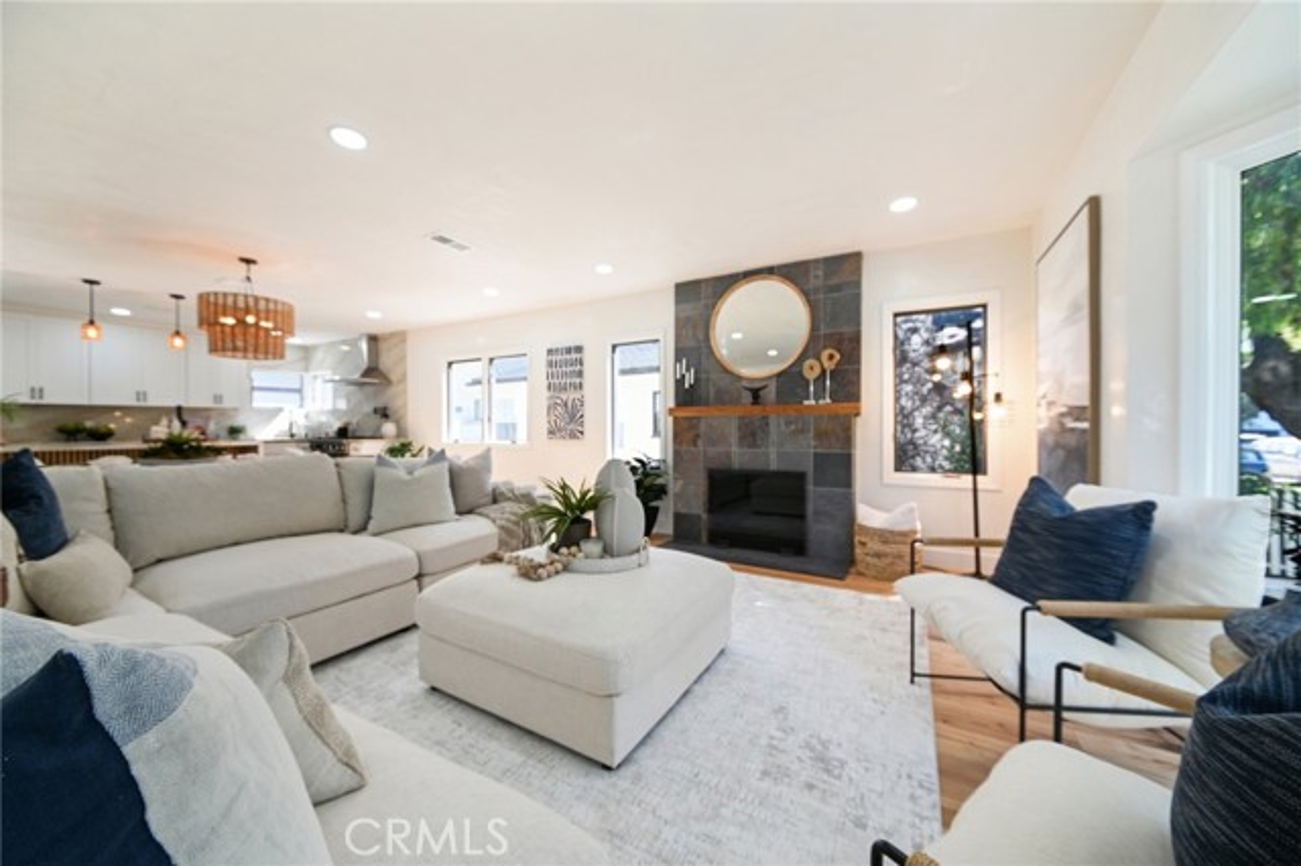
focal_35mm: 12
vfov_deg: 89.9
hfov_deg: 112.6
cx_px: 650
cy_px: 433
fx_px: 433
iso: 250
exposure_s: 1/13
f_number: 8
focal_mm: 12
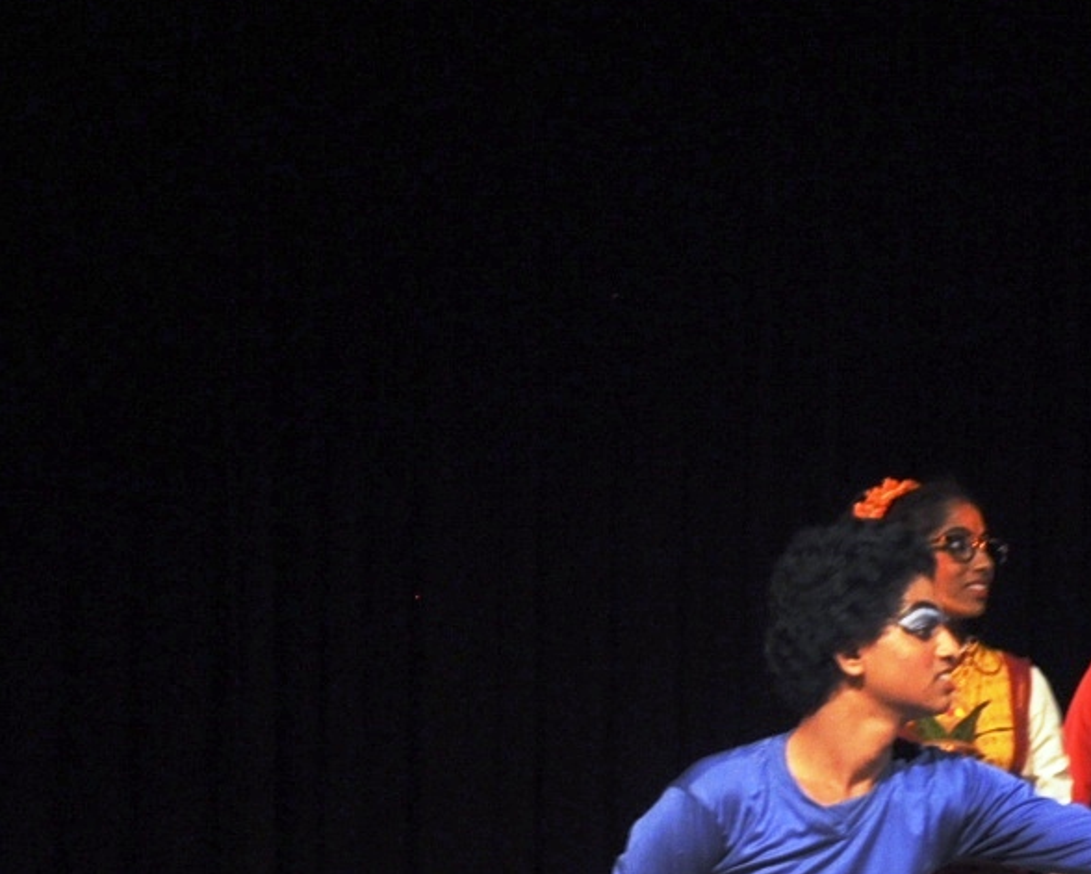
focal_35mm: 123
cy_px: 729
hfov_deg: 15.6
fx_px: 3974
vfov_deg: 12.5
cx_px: 800
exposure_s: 1/15
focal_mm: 24
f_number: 4
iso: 400
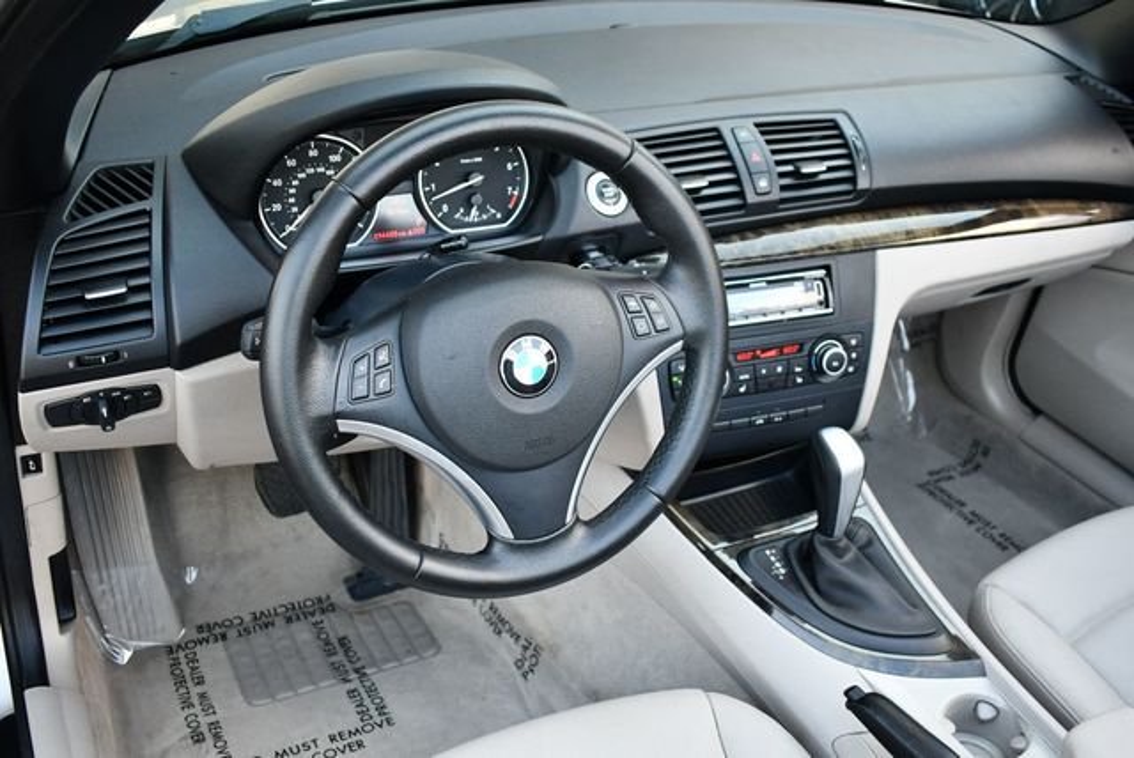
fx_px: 1135
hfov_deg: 53.1
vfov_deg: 36.9
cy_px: 379
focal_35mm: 36
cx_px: 567
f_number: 3.5
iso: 720
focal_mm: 18
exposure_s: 1/250
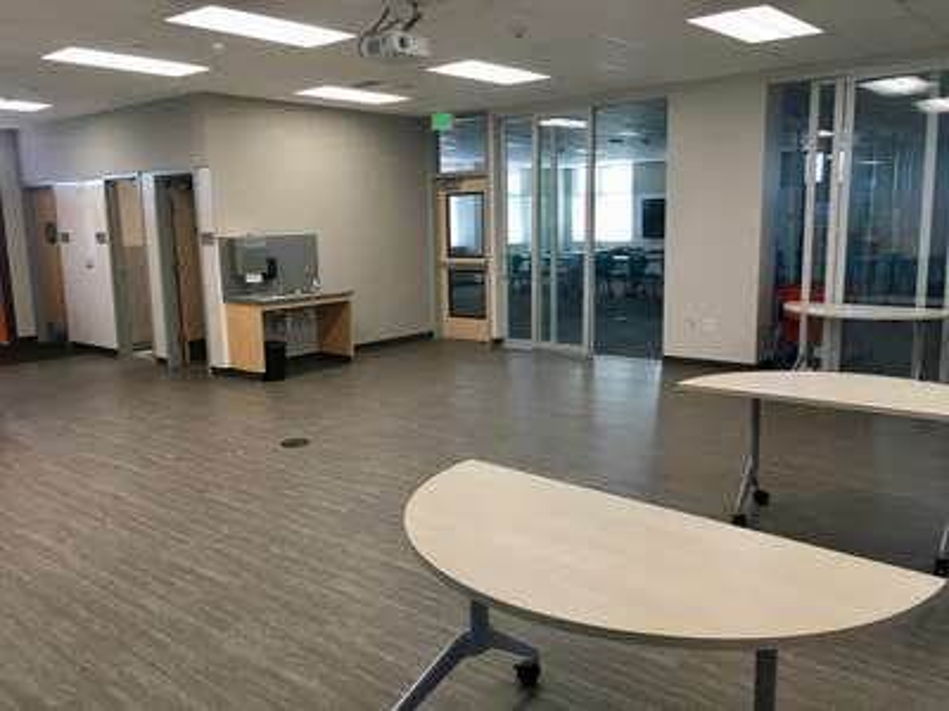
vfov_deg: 48.2
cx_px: 474
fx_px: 795
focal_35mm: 29
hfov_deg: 61.7
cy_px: 356
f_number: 2.2
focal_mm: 4.15
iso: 40
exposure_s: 1/30
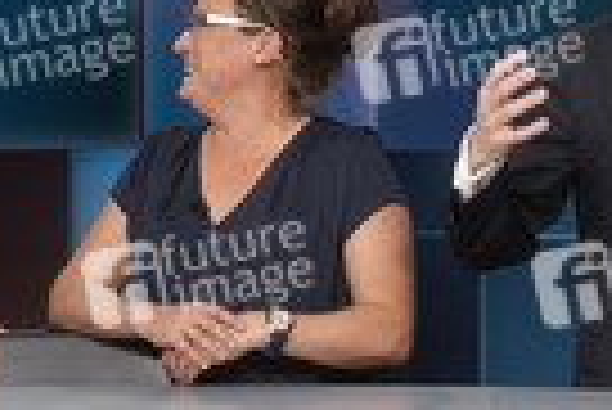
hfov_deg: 13.7
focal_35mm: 149
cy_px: 162
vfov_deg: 9.2
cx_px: 529
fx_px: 2536
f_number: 2.2
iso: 640
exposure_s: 1/200
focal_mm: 30
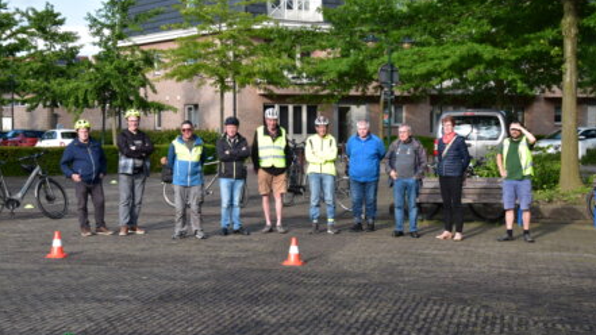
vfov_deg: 18.8
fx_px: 1011
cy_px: 172
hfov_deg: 32.8
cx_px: 302
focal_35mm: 64
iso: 400
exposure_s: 1/200
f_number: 10
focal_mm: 40
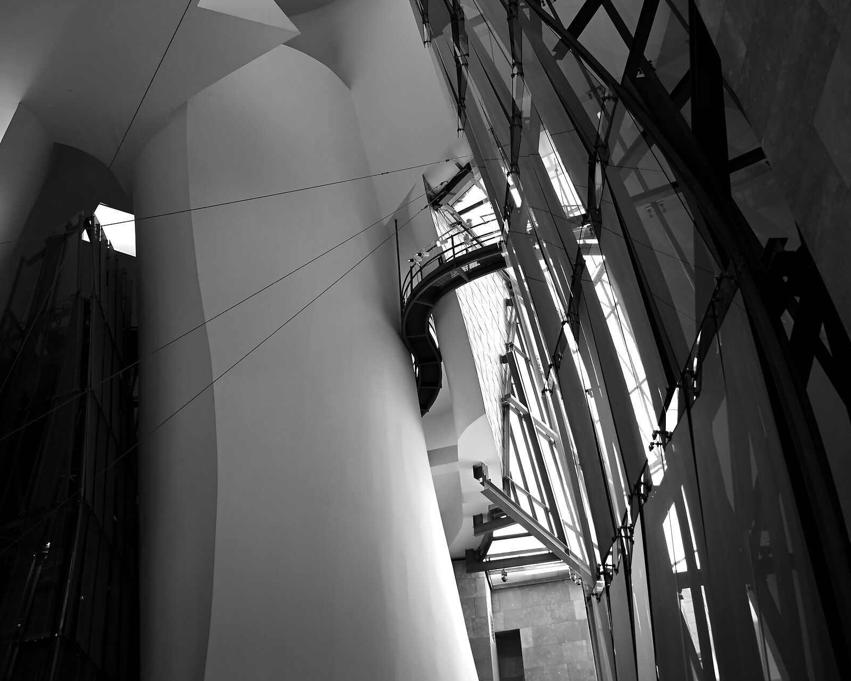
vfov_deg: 41.6
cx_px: 427
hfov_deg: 52.8
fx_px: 856
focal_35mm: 34
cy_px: 145
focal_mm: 16
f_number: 3.5
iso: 200
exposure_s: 1/200
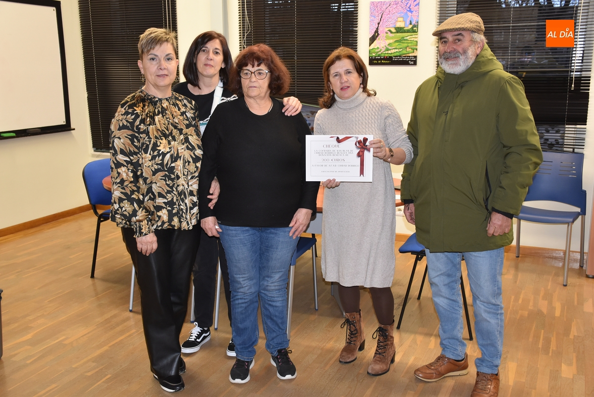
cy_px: 198
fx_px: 644
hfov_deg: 49.5
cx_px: 297
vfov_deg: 34.3
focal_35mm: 39
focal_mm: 26
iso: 800
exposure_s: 1/60
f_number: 3.8
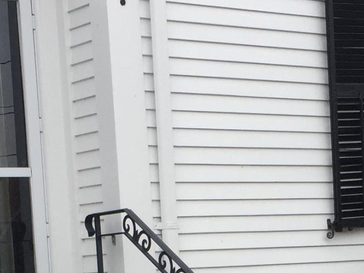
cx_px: 278
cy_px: 417
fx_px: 1303
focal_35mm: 124
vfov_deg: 11.4
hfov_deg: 15.8
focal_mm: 4.15
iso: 32
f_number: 2.2
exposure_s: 1/412
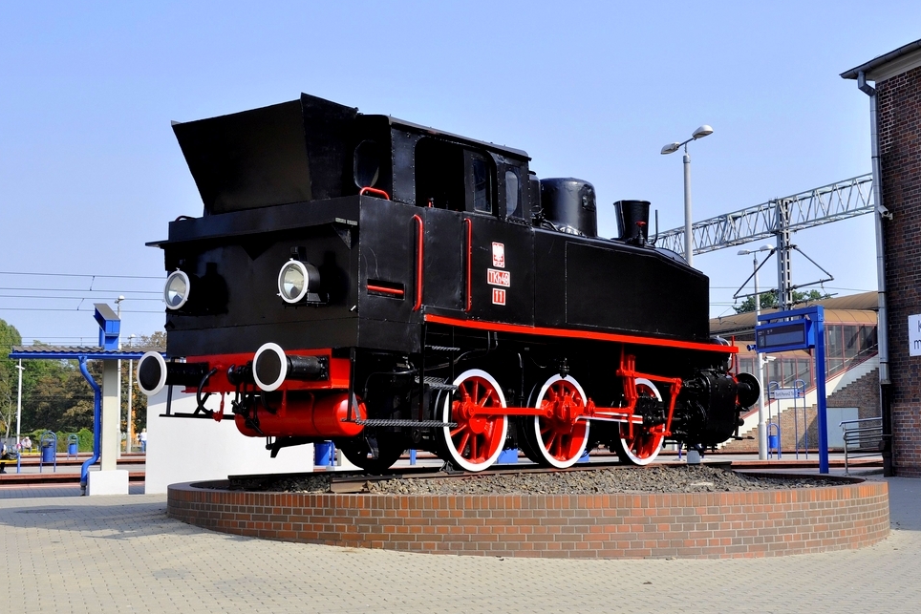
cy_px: 283
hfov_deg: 35.6
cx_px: 509
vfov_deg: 24.2
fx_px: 1433
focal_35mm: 56
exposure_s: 1/320
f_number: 9
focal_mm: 30
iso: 200
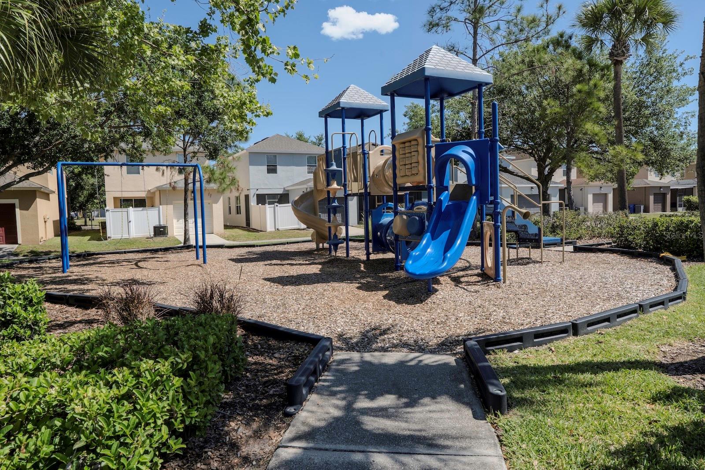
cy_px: 235
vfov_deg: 53.1
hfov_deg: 73.7
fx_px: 470
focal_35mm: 24
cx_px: 352
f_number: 10
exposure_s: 1/160
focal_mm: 24
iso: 100
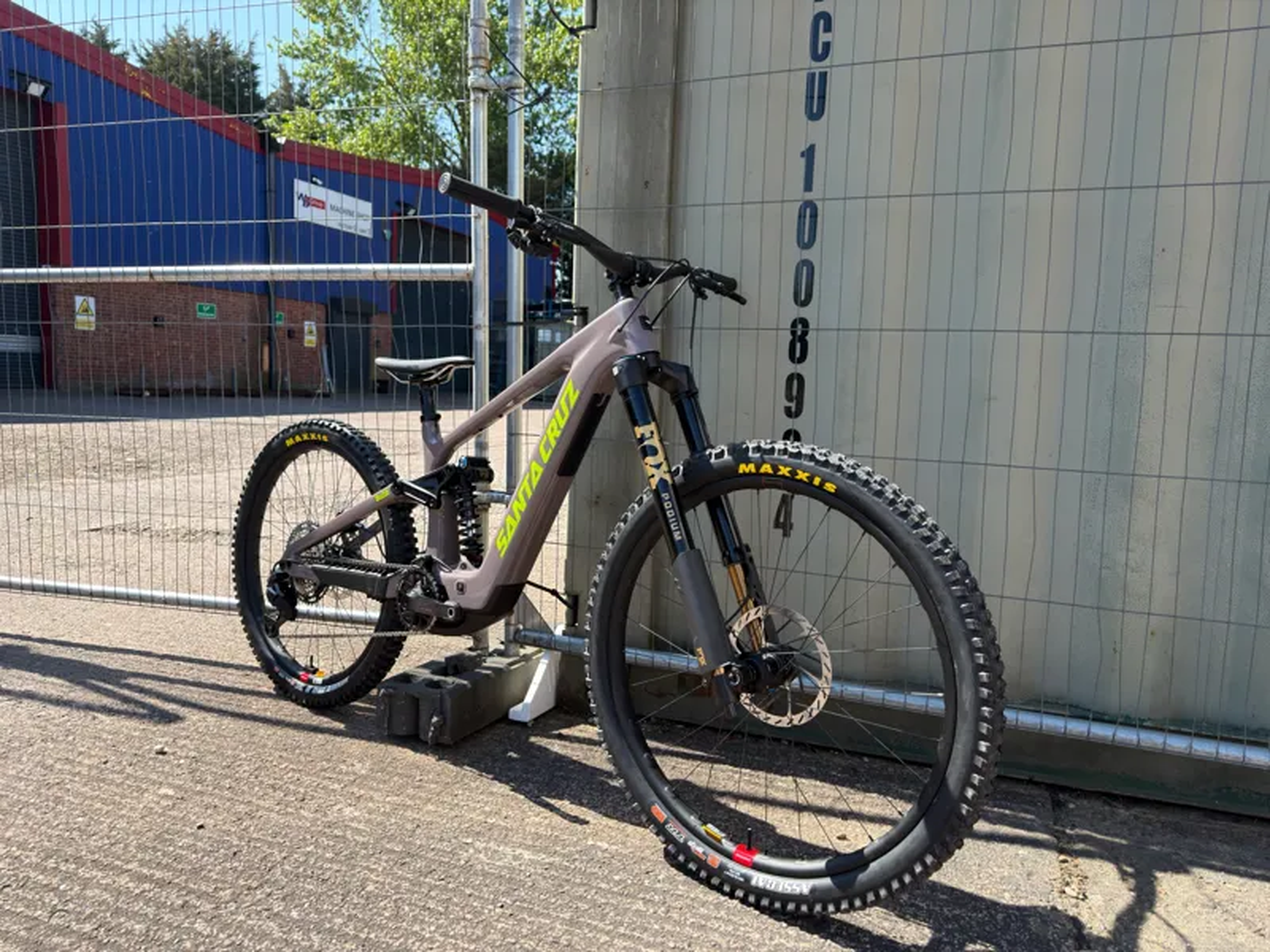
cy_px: 476
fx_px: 881
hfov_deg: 71.6
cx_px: 635
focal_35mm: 24
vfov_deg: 56.8
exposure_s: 1/1582
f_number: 1.78
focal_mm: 6.76
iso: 80
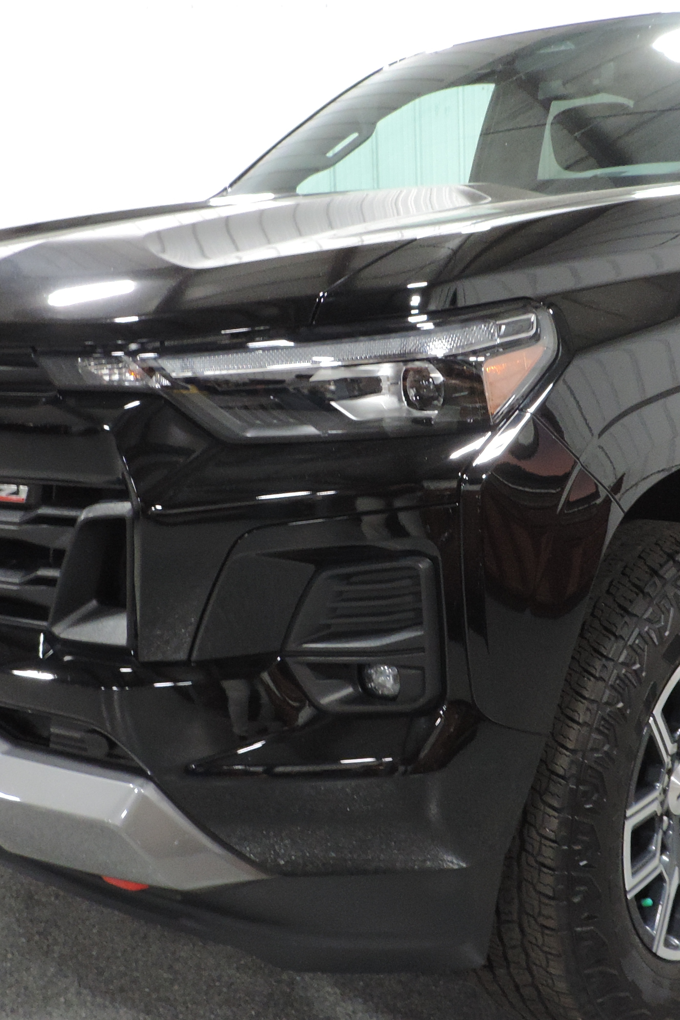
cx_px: 459
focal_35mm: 46
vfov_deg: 42.7
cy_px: 517
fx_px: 1303
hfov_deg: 29.0
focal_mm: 4.3
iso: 400
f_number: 3
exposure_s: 1/20
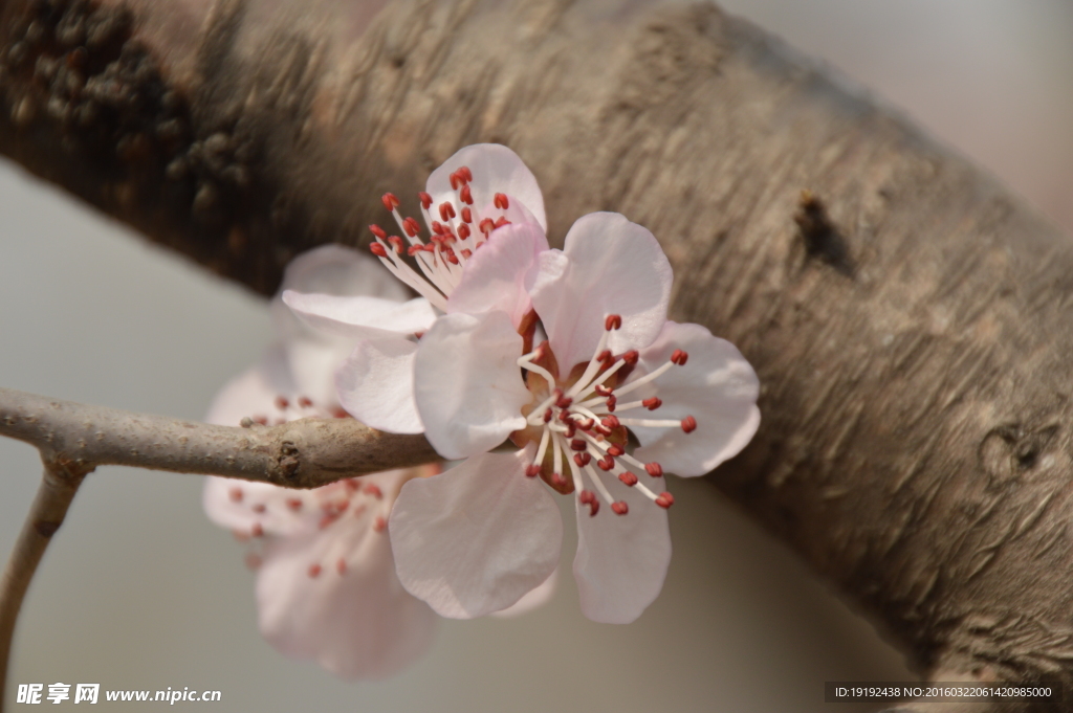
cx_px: 536
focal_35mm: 405
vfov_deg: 3.4
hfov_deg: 5.1
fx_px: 12061
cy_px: 356
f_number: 6.3
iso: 200
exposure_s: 1/800
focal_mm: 270
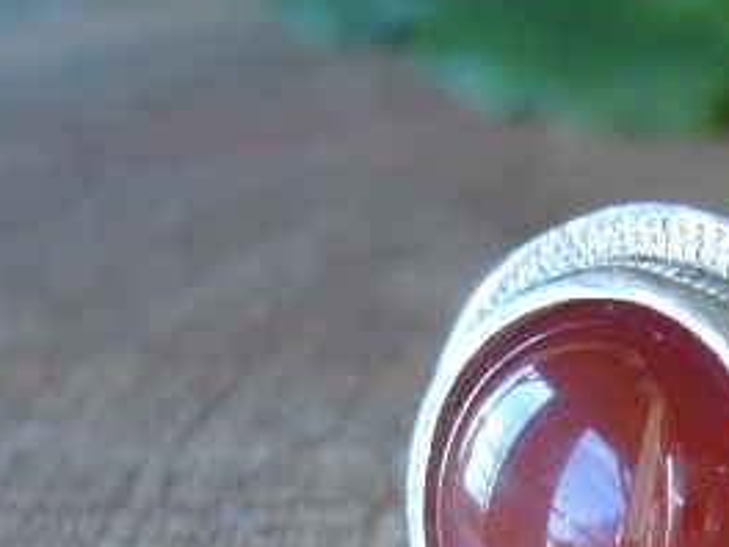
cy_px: 597
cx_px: 591
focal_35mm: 85
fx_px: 1790
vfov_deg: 16.8
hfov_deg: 22.7
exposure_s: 1/30
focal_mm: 5.8
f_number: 2.8
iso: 80
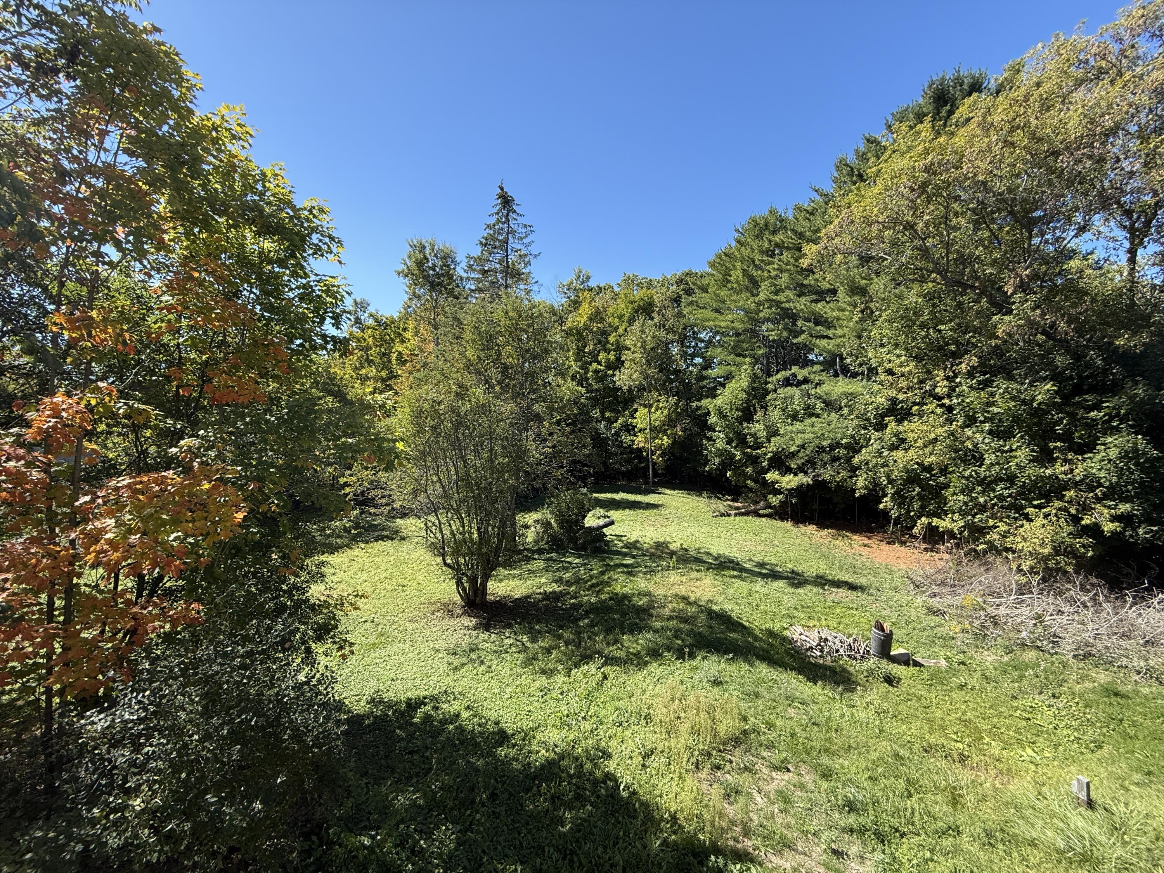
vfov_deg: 85.7
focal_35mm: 14
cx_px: 582
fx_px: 471
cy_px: 436
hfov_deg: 102.1
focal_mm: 2.22
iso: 64
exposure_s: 1/770
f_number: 2.2
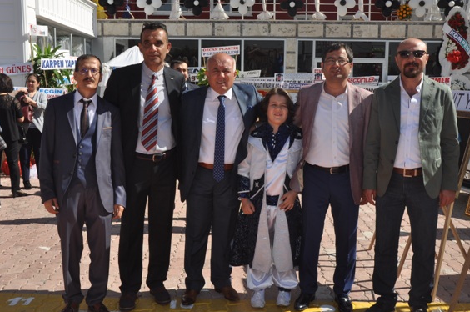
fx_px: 555
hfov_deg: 45.9
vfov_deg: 31.4
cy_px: 151
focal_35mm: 43
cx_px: 227
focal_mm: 25
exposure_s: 1/200
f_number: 13
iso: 200
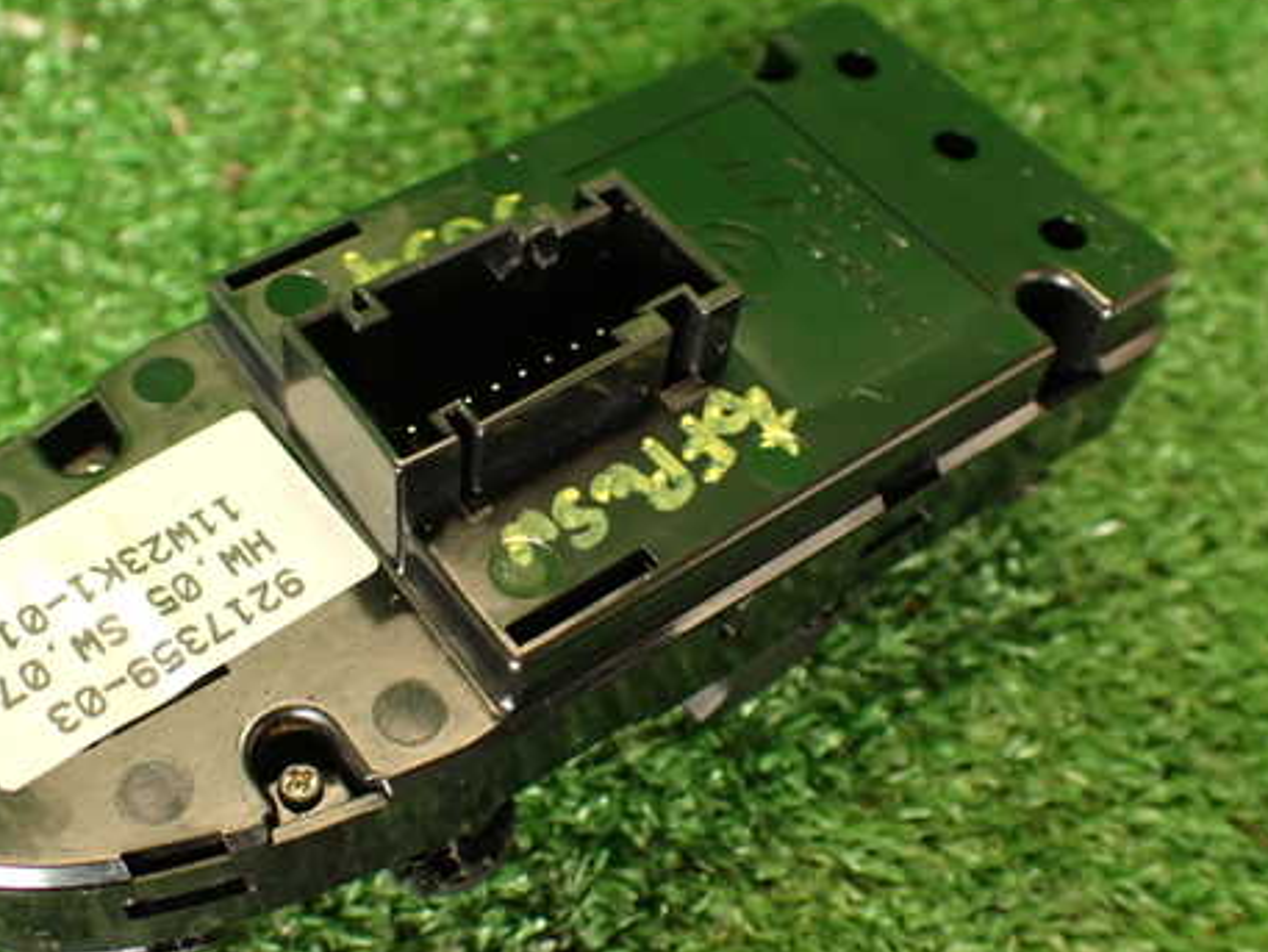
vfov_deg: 34.4
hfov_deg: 44.5
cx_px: 494
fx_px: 1539
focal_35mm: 42
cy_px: 494
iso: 250
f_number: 2.4
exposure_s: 1/30
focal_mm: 5.79
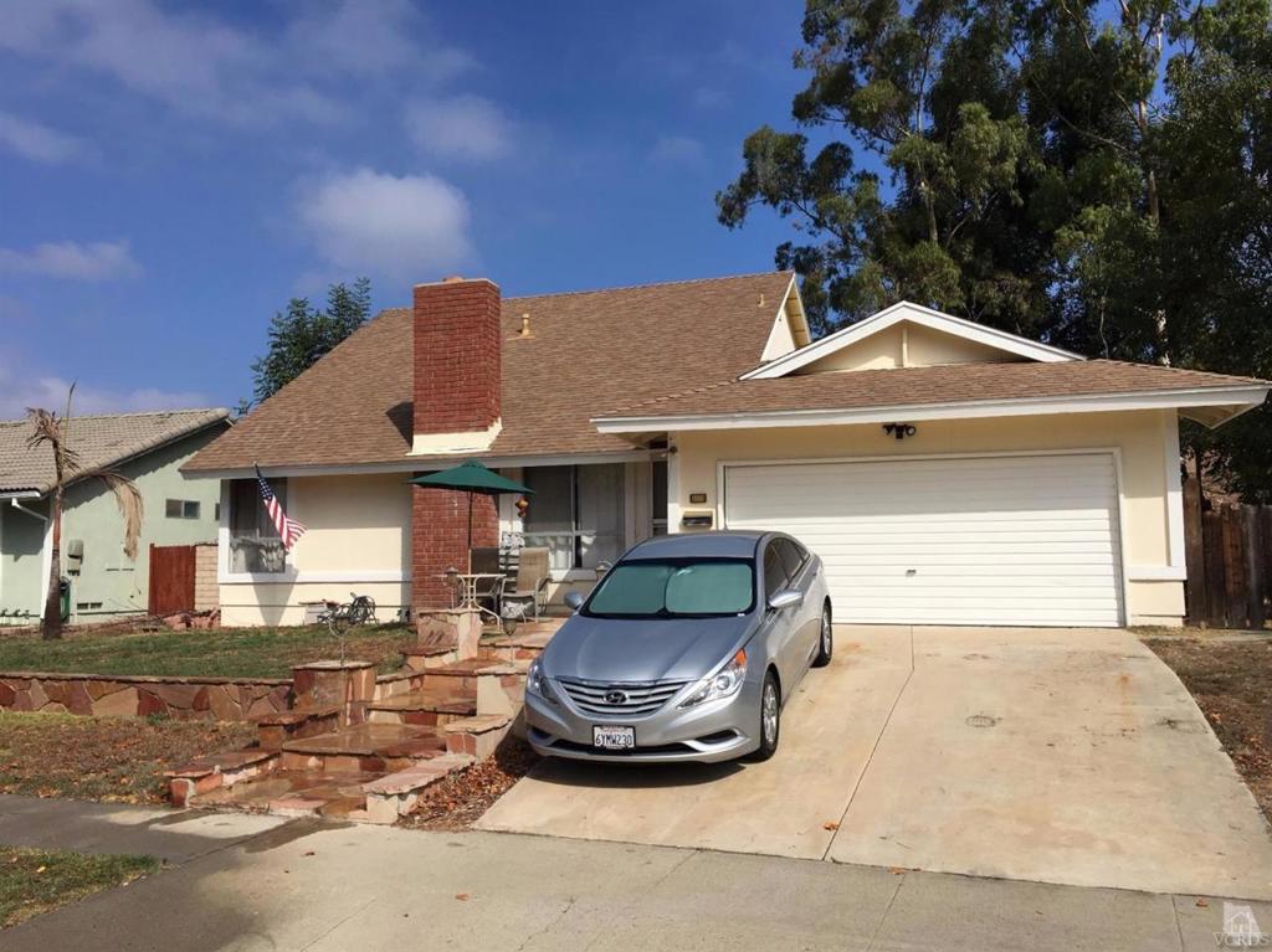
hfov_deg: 61.7
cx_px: 636
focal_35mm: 29
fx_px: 1065
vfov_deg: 48.2
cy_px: 476
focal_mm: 4.15
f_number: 2.2
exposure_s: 1/3497
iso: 25
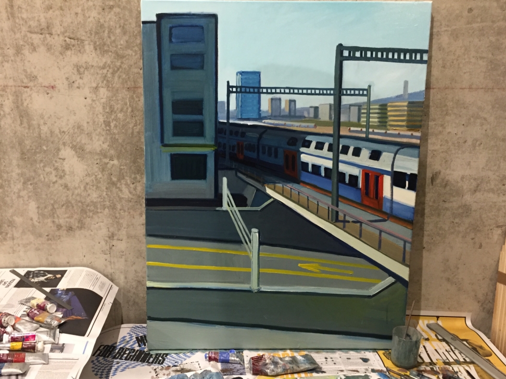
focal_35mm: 34
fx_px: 497
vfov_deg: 41.7
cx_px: 222
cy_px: 219
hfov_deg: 53.8
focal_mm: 4.15
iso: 250
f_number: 2.2
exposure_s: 1/33
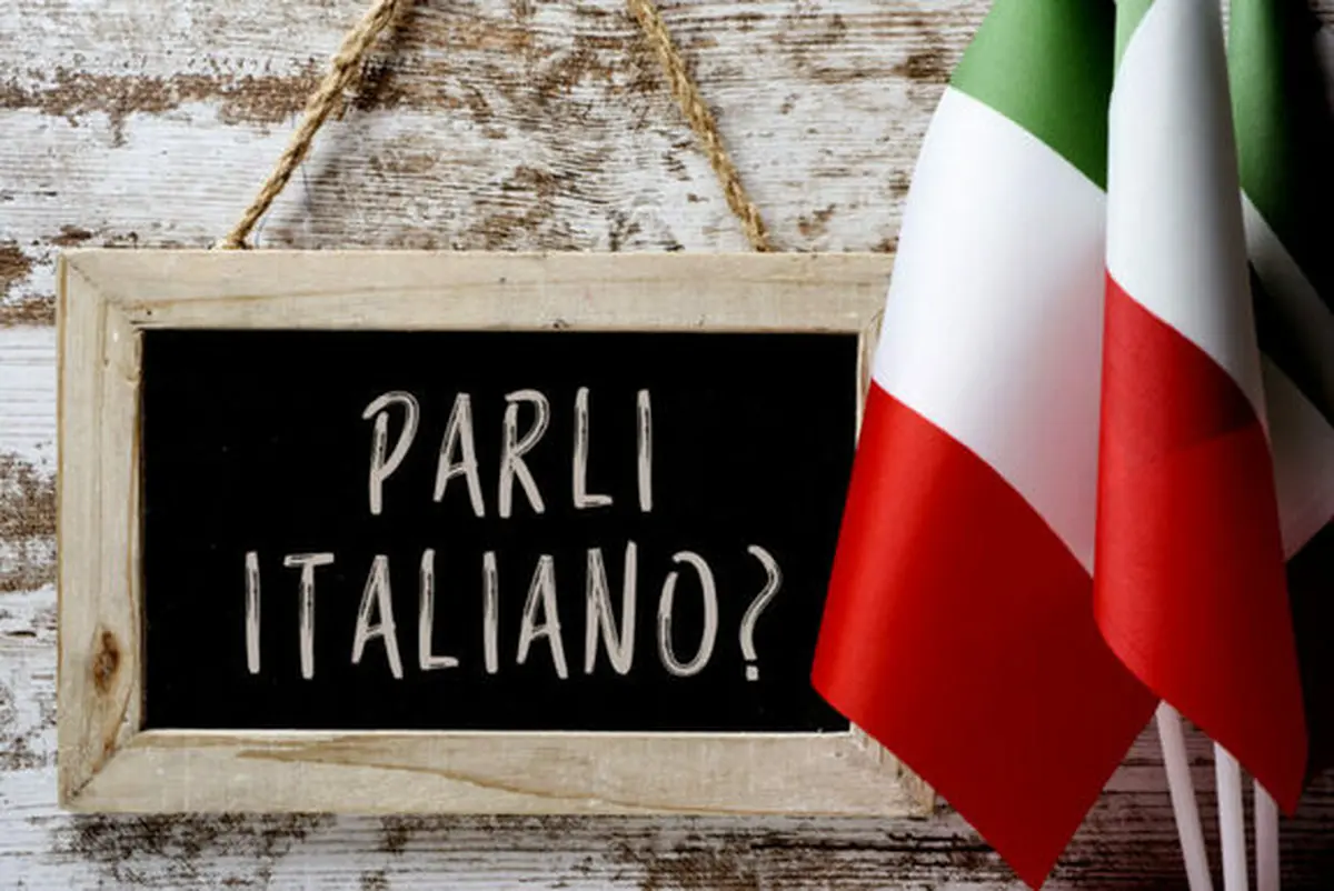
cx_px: 667
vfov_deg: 22.7
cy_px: 446
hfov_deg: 33.4
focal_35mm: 60
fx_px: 2225
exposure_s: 1/125
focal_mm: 60
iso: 100
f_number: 10
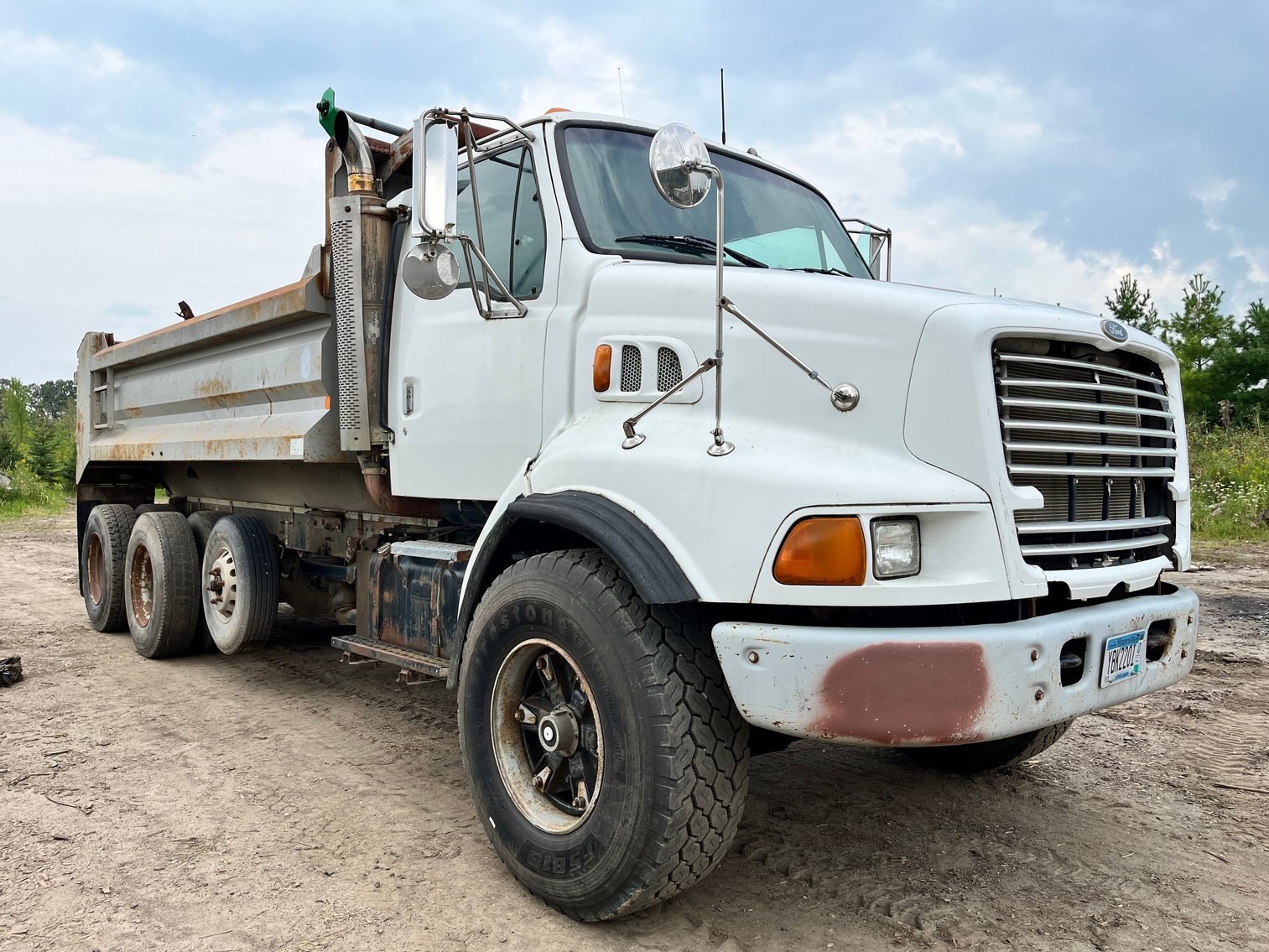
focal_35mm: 26
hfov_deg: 67.3
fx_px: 953
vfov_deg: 53.1
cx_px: 634
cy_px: 476
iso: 50
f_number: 1.6
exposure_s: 1/2358
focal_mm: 5.1
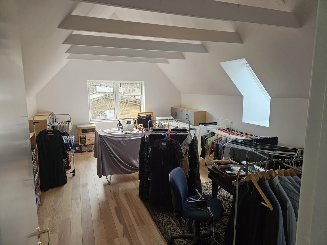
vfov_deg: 58.9
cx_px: 164
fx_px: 217
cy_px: 122
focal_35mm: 23
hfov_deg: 73.9
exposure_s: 1/180
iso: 50
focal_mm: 5.4
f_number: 1.8
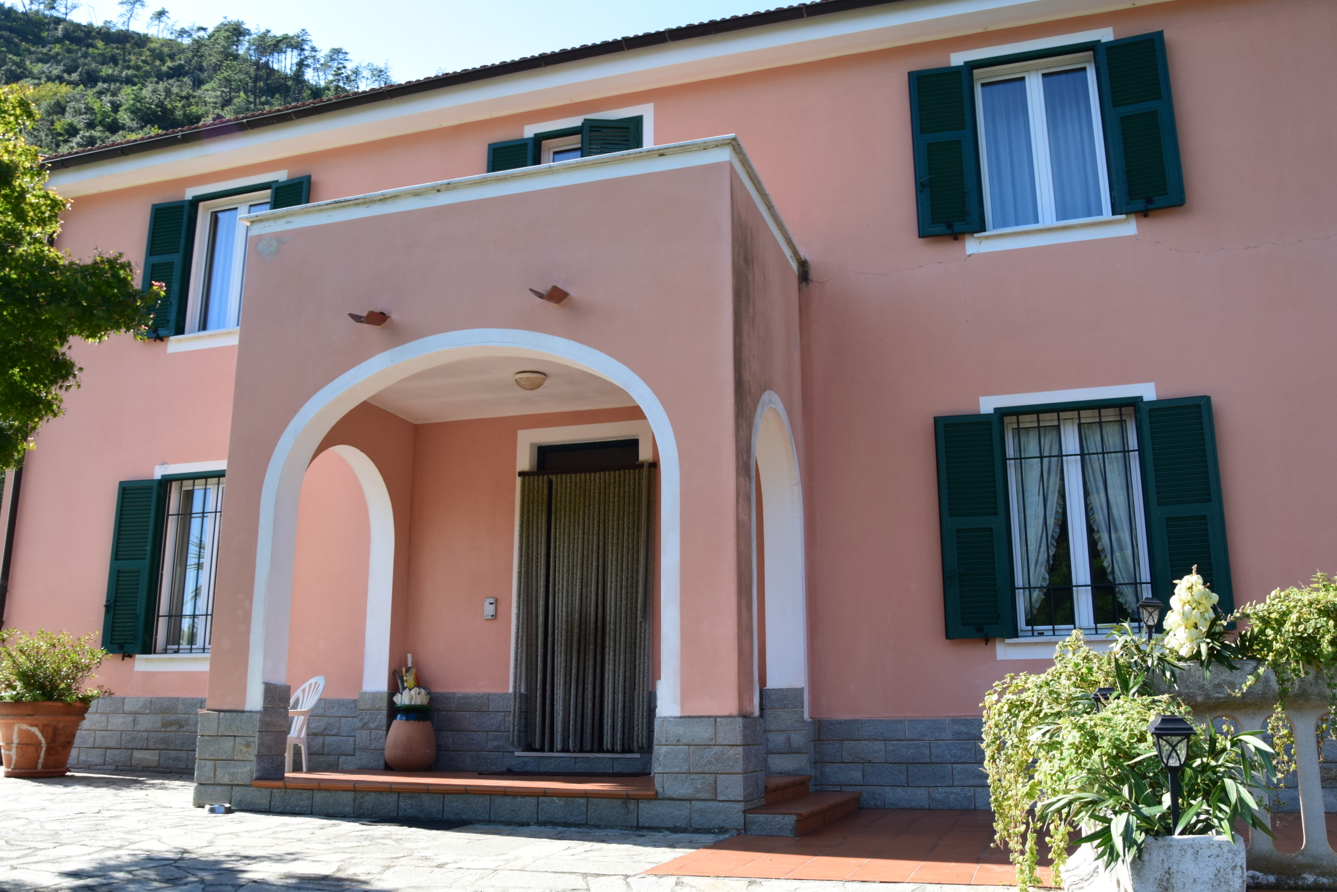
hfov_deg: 59.5
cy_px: 446
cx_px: 668
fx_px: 1170
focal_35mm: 32
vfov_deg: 41.7
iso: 400
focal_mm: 21
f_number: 10
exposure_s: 1/250
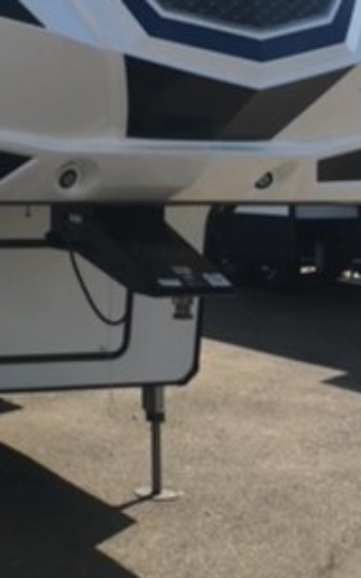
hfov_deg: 15.4
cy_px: 114
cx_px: -89
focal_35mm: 81
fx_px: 1275
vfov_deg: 25.1
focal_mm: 4.15
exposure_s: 1/2024
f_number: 2.2
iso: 25
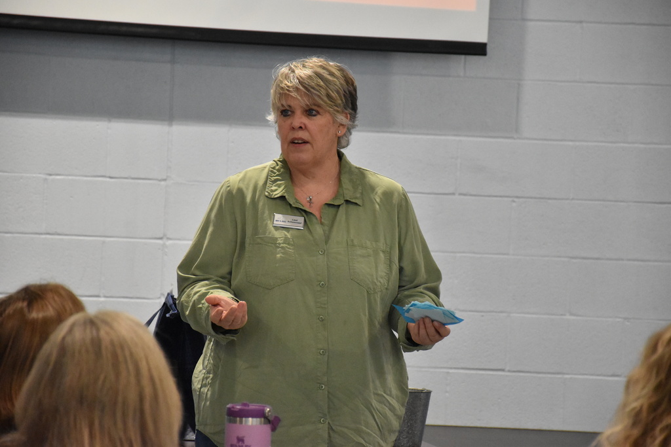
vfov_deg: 7.9
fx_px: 3243
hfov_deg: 11.8
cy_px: 224
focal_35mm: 174
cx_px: 336
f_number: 5.6
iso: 6400
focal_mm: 116
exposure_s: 1/320
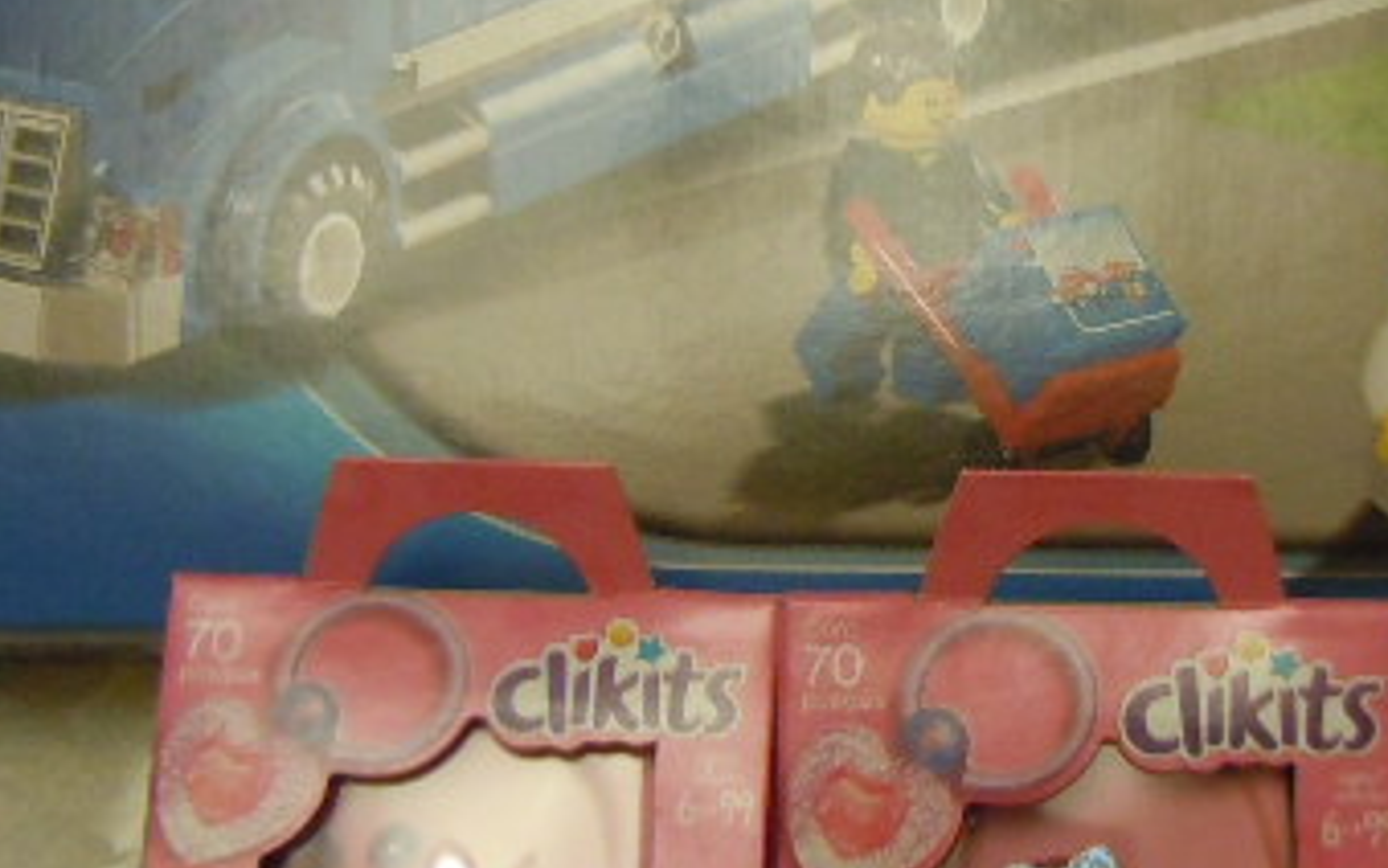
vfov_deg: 13.6
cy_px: 512
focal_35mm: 96
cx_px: 979
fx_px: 3632
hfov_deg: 21.5
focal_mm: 5.4
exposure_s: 1/25
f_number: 3.5
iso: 400
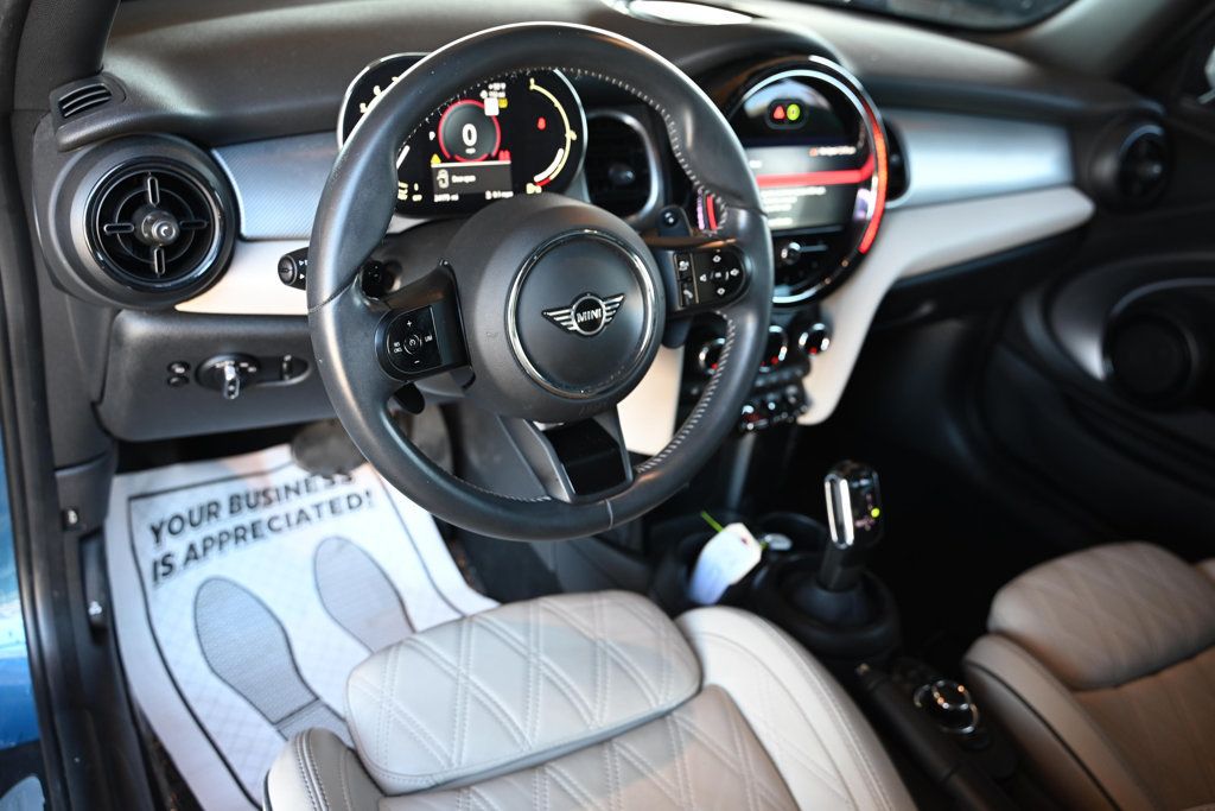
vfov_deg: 41.7
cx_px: 608
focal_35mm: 32
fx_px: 1063
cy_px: 406
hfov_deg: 59.5
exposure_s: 1/50
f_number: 3.5
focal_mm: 31.5
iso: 640
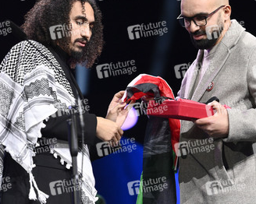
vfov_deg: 8.3
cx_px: 127
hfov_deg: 10.3
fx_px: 1416
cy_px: 89
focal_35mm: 187
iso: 4000
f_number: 3.5
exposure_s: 1/250
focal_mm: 145
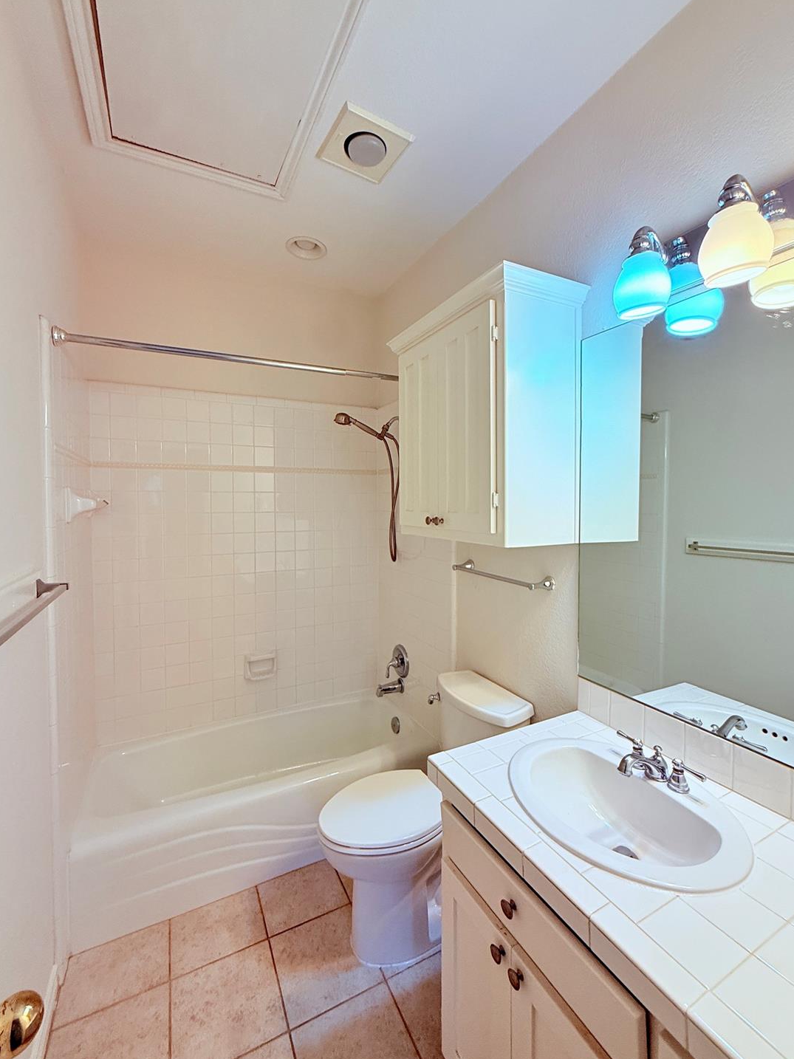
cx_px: 397
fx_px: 459
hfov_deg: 81.7
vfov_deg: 98.2
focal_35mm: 15
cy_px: 513
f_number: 2.2
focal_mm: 2.22
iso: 125
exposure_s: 1/120
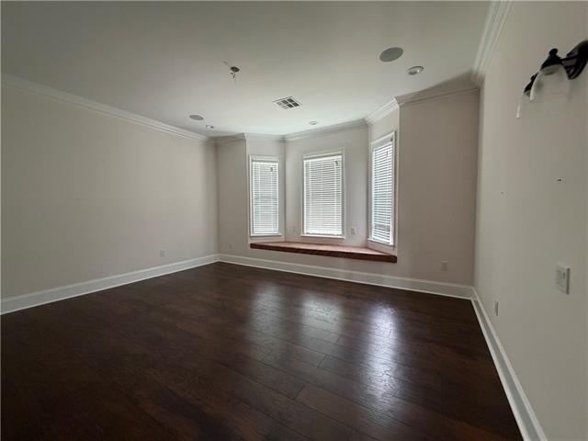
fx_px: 238
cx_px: 294
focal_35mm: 14
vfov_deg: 85.7
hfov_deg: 102.1
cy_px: 220
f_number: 2.2
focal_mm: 2.22
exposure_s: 1/60
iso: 500
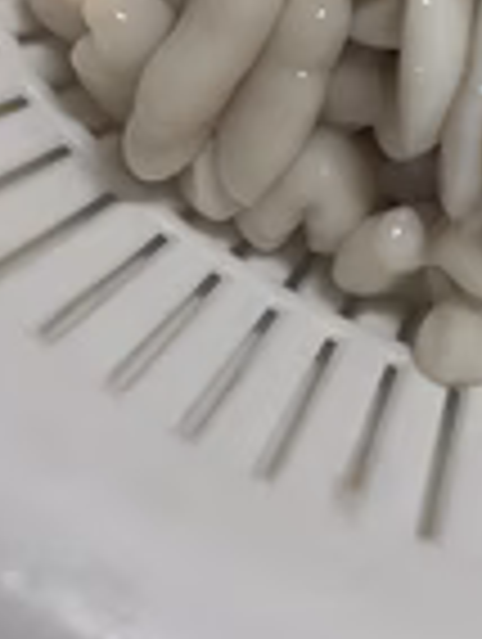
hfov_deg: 18.8
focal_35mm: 73
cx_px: 622
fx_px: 1351
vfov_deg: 23.2
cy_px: -220
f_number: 1.8
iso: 80
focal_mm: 4.25
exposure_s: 1/50
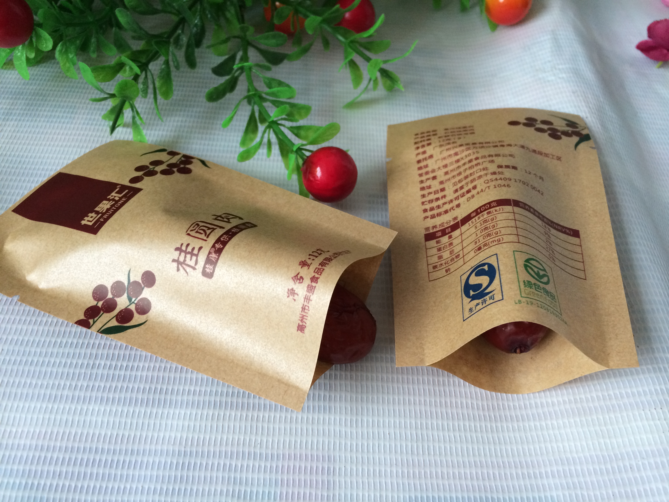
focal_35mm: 29
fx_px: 560
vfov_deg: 48.2
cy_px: 251
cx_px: 334
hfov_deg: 61.7
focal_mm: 4.15
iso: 125
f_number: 2.2
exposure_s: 1/30
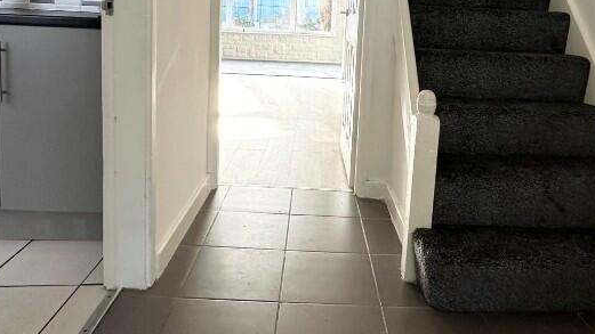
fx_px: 473
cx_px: 333
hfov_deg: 64.1
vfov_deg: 37.4
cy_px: 60
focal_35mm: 30
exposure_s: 1/99
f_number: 2.2
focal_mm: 2.22
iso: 160
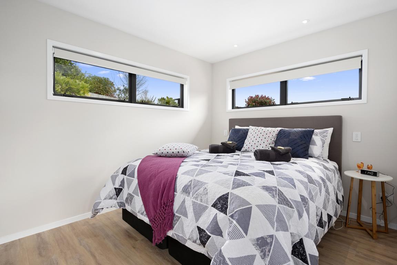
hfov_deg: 96.7
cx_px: 198
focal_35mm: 16
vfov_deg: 73.7
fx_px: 176
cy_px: 132
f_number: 5
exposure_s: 1/25
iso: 125
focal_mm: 11
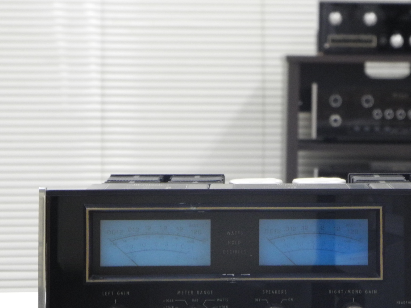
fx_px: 2101
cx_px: 285
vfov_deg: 8.4
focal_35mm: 177
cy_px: 166
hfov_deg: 11.2
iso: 400
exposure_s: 1/25
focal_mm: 25.4
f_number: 4.5
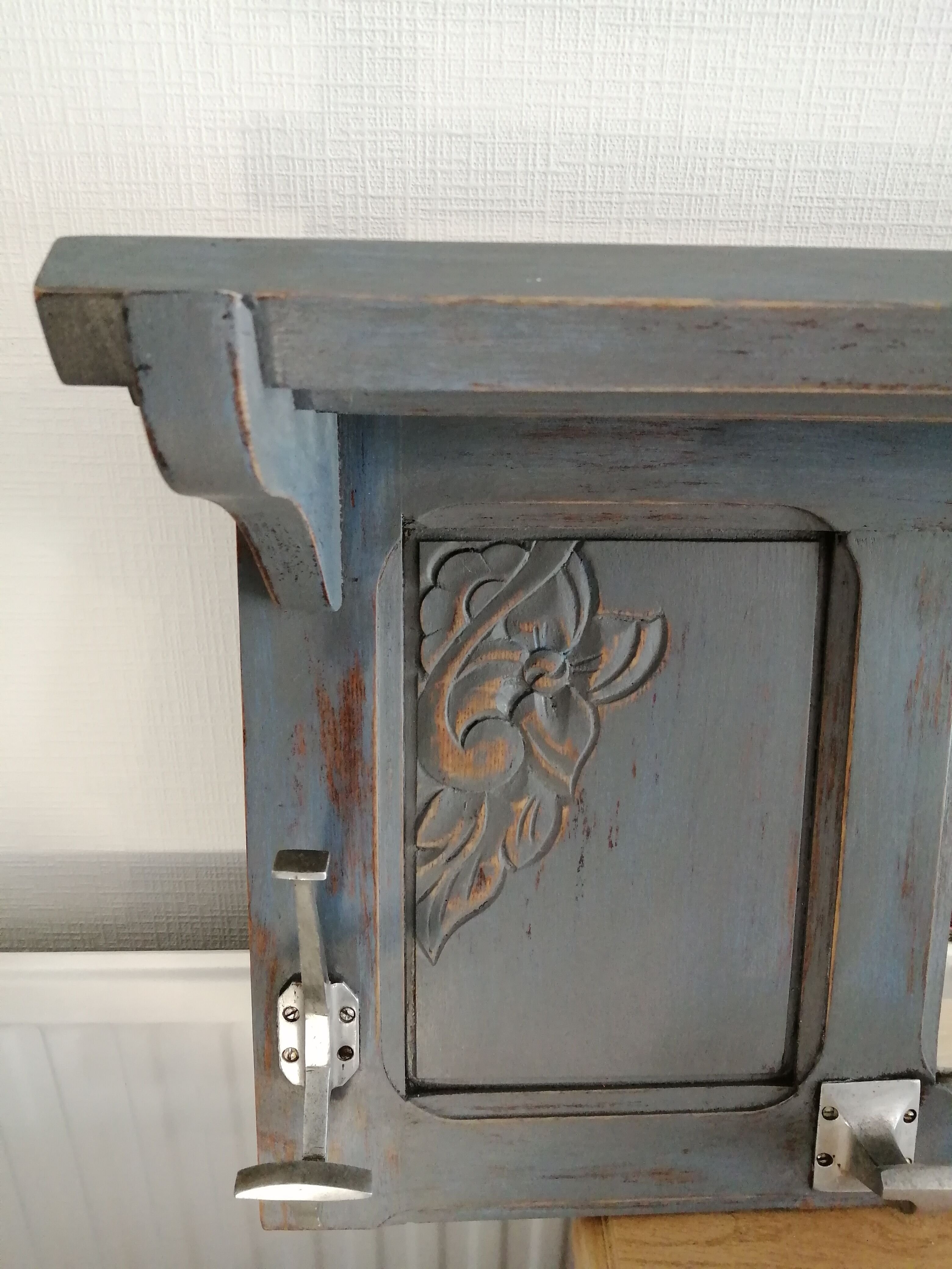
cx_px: 476
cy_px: 634
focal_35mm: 26
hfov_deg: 53.1
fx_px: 953
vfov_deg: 67.3
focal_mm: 3.46
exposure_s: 1/100
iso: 250
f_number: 1.8
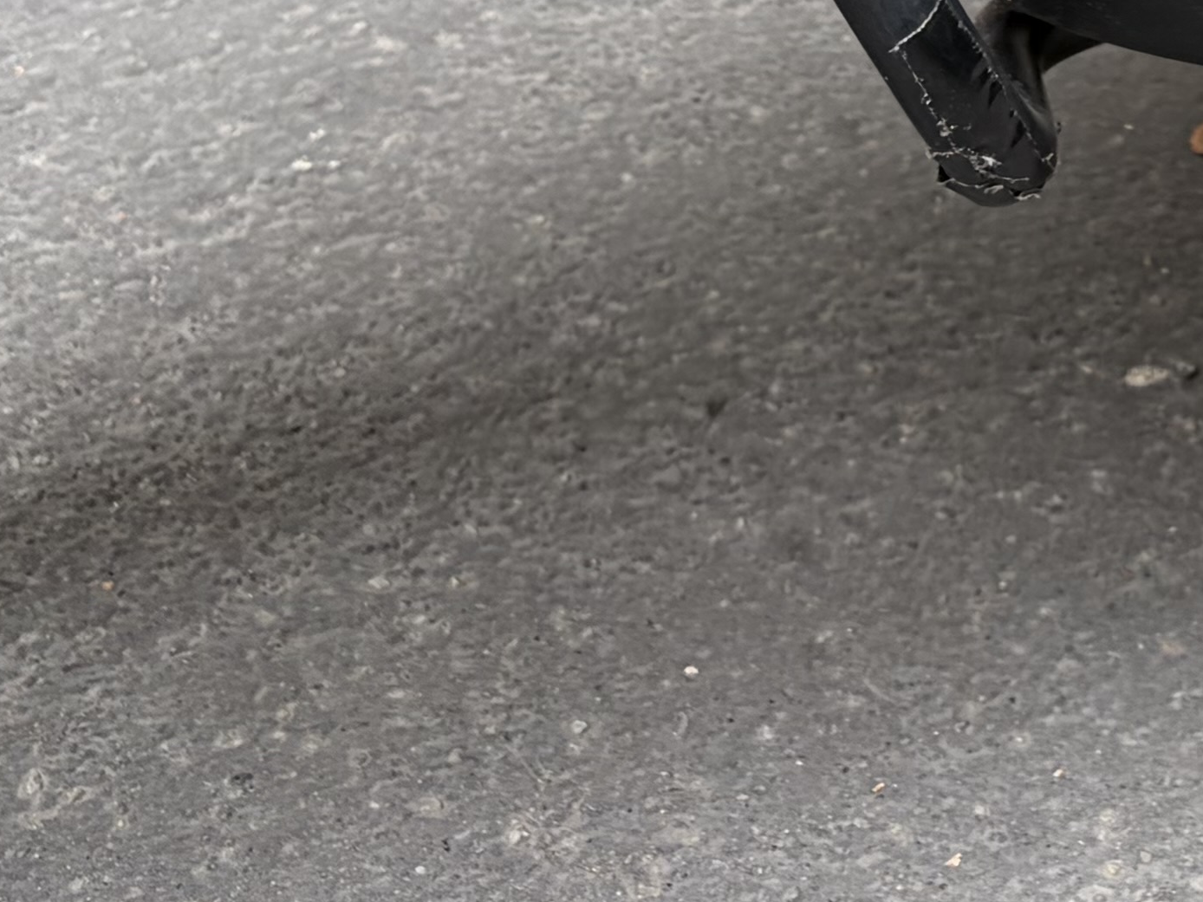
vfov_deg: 12.2
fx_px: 3719
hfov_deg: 17.8
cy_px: -918
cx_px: 1259
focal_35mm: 107
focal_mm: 5.96
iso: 32
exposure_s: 1/122
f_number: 1.6
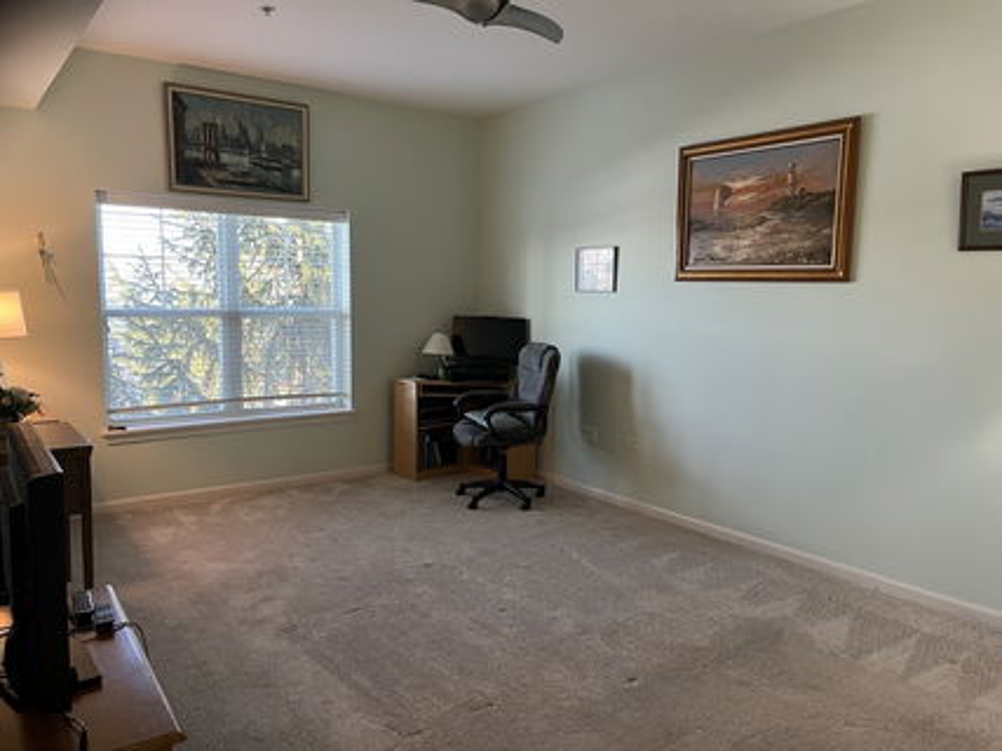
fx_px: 752
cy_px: 376
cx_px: 501
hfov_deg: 67.3
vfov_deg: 53.0
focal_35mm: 26
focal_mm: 5.1
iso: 160
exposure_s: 1/60
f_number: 1.6
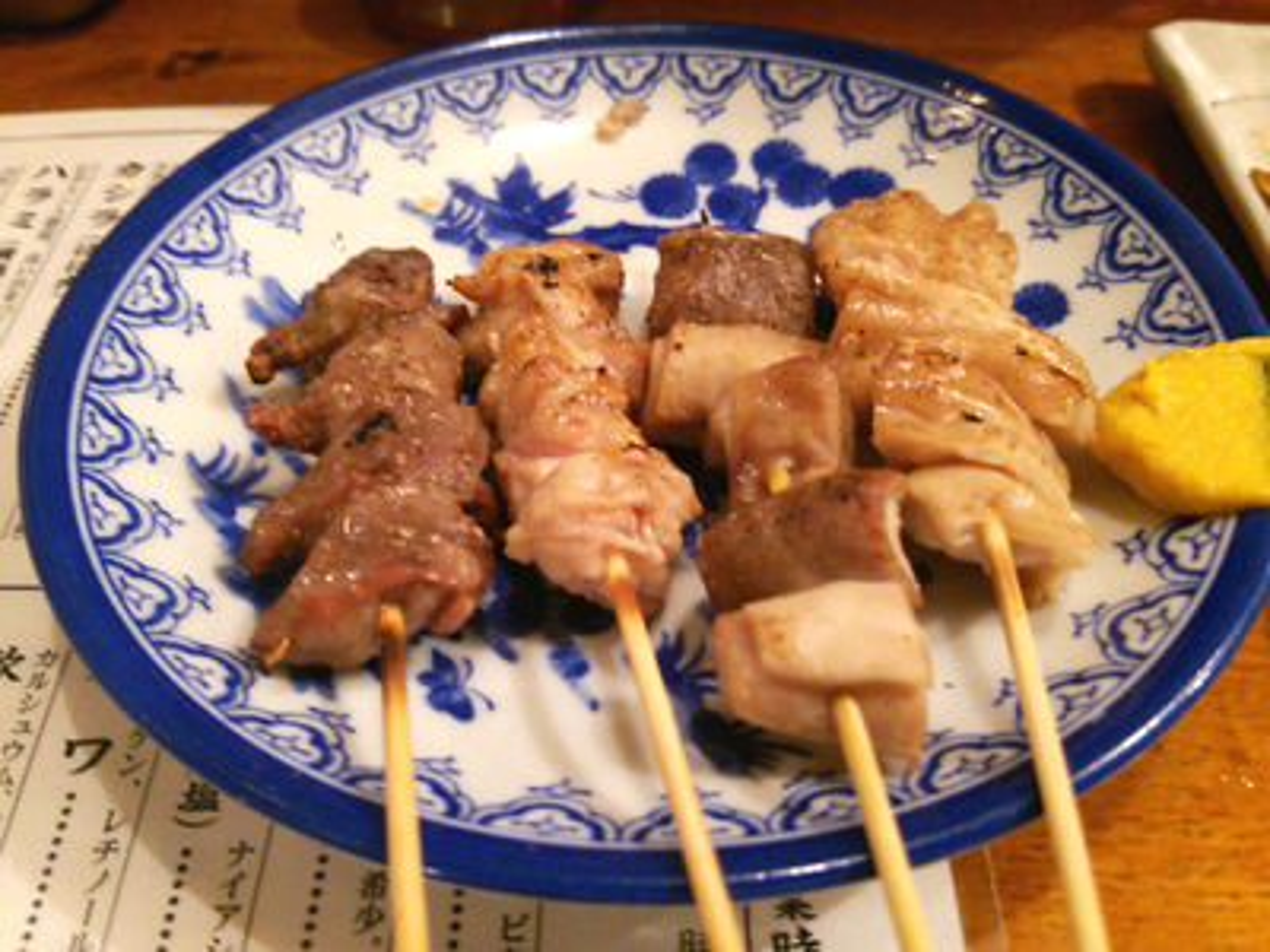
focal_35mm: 30
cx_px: 635
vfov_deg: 46.8
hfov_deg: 60.0
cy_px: 476
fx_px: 1101
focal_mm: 4.06
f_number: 1.94
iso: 250
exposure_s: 1/21
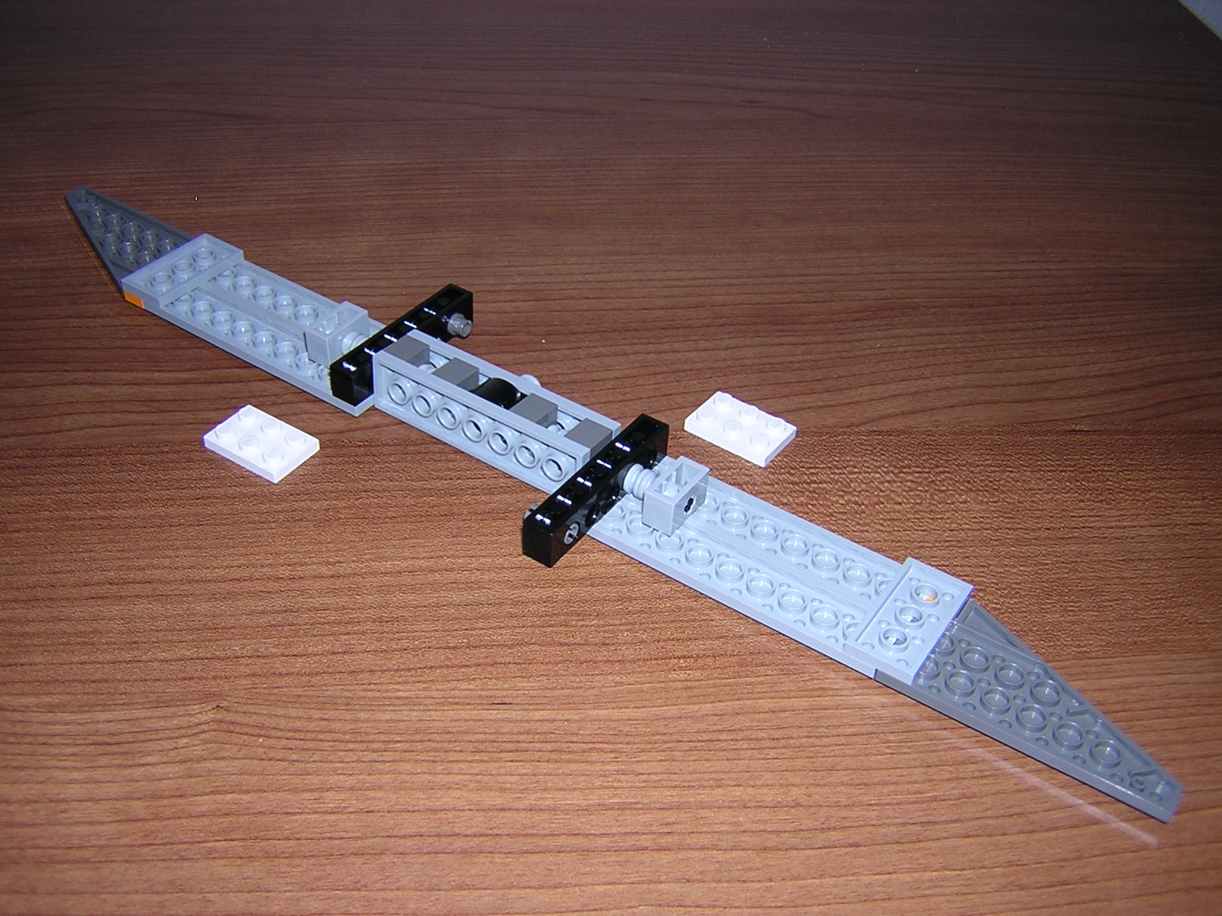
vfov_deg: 39.7
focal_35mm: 36
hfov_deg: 51.4
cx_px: 611
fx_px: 1271
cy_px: 458
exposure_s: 1/60.1
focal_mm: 4.7
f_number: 2.6
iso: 100
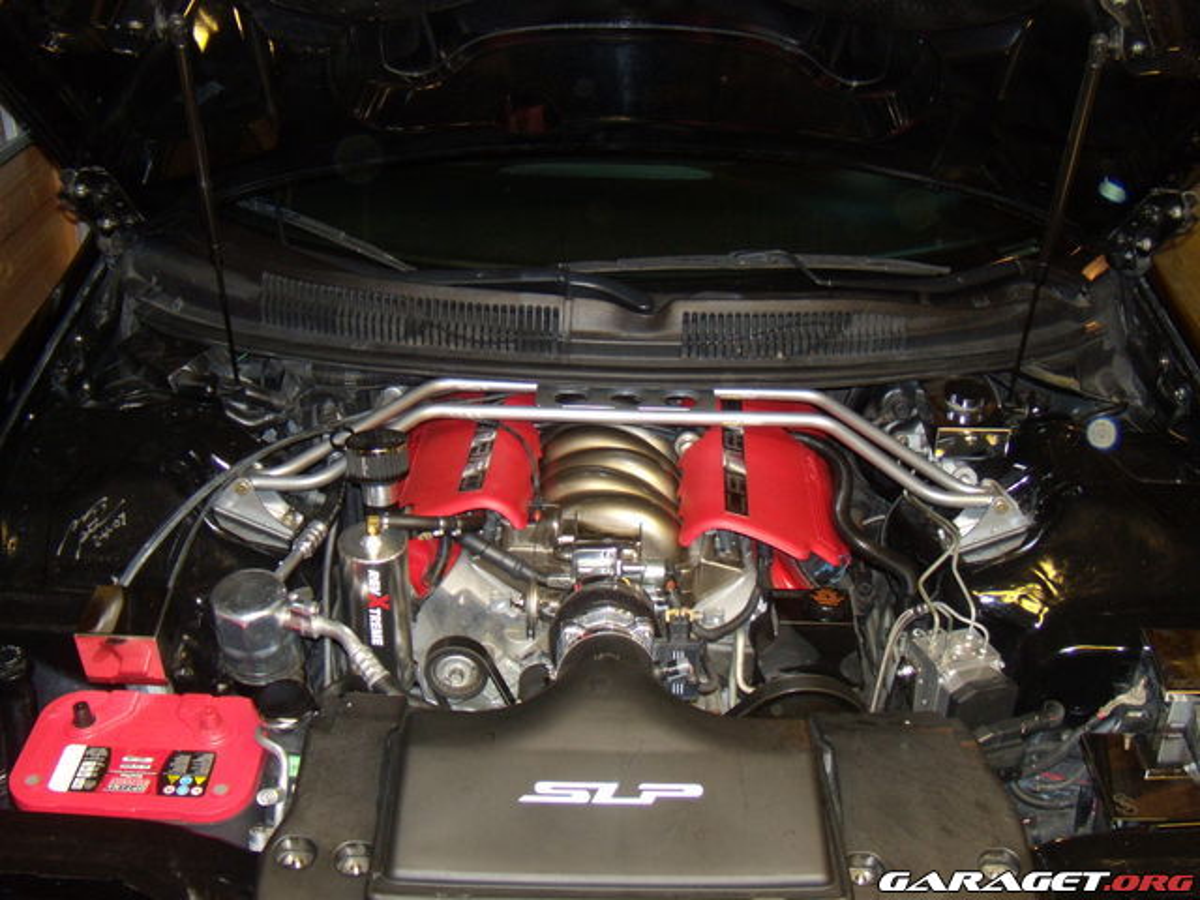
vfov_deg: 39.7
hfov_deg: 51.4
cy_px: 450
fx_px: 1248
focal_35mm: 36
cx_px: 600
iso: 200
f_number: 3.6
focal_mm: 6.4
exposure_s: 1/30
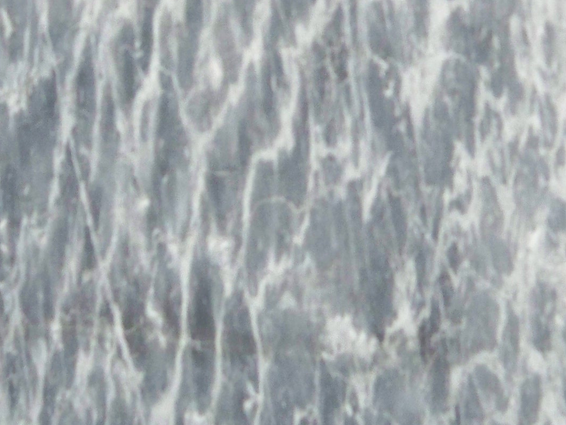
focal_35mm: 140
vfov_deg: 10.5
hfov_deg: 14.0
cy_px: 2
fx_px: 2289
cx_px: 152
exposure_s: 1/30
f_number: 3.1
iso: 250
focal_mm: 7.9
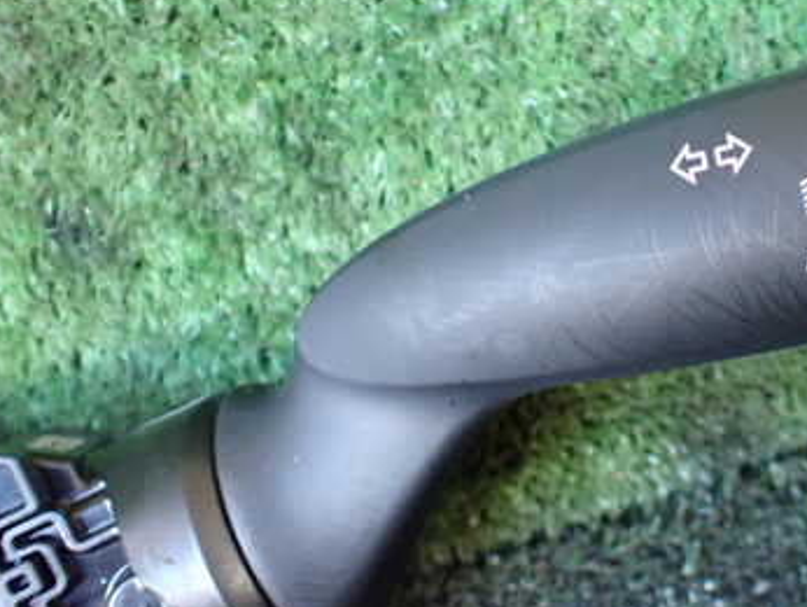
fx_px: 1213
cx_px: 639
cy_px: 231
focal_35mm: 52
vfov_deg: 28.0
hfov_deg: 35.7
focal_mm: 5.4
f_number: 2.3
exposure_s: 1/60
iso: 800
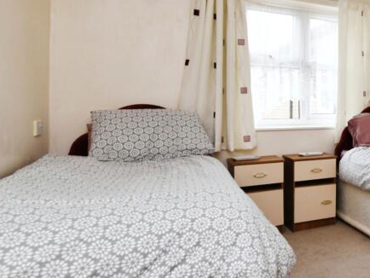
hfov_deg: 41.7
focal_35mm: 34
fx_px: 364
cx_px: 415
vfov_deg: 41.7
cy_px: 116
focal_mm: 15
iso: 640
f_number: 8
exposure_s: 1/60
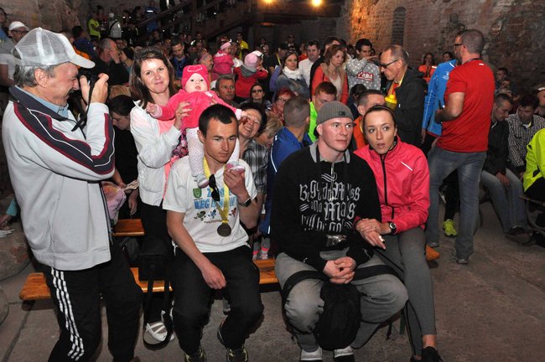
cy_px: 181
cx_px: 272
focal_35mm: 33
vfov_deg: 39.9
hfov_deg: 57.3
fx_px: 499
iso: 1600
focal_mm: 22
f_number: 11
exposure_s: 1/60
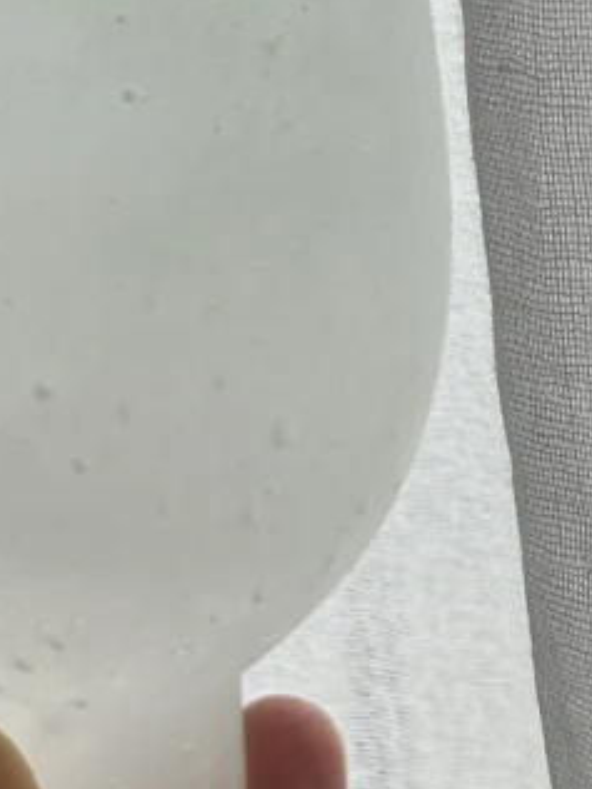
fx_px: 4994
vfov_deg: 9.0
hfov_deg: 6.8
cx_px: 40
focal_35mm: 219
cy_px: 75
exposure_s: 1/221
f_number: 1.78
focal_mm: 6.76
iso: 64
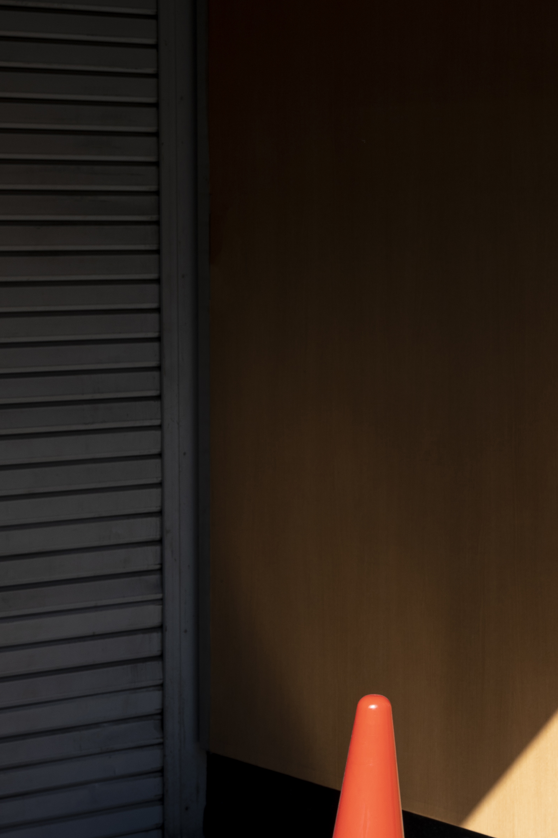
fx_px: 2607
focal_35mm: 112
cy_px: 168
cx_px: 585
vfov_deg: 18.1
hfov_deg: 12.1
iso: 100
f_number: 8
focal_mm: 44
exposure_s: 1/250
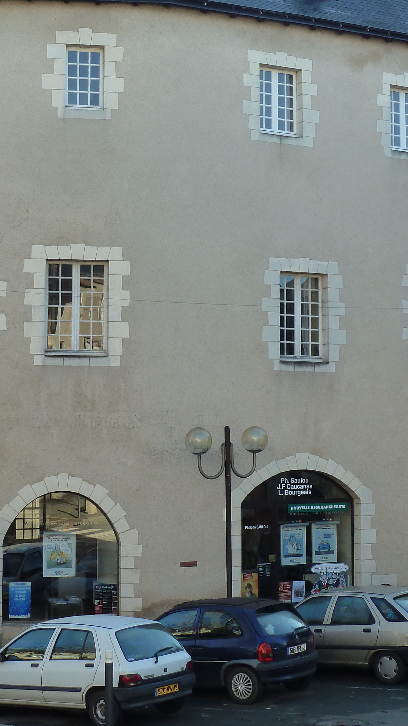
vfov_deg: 29.7
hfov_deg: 17.0
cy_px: 295
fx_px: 1366
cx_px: 190
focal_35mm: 71
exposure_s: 1/125
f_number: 4
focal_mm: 7.3
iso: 125
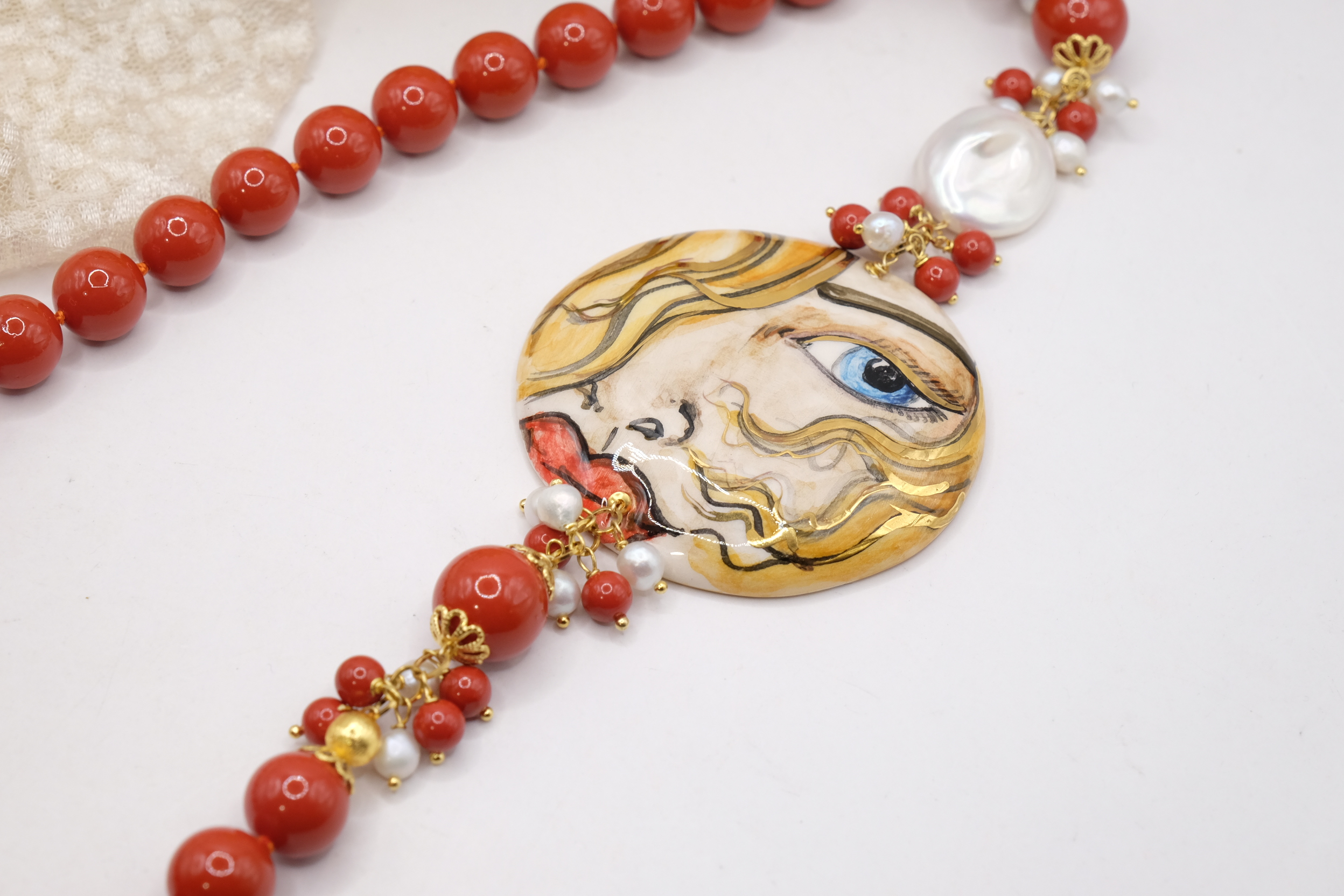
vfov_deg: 19.5
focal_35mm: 70
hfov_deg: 28.8
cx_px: 672
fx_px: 2613
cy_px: 448
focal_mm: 46.6
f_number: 8
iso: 640
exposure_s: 1/50
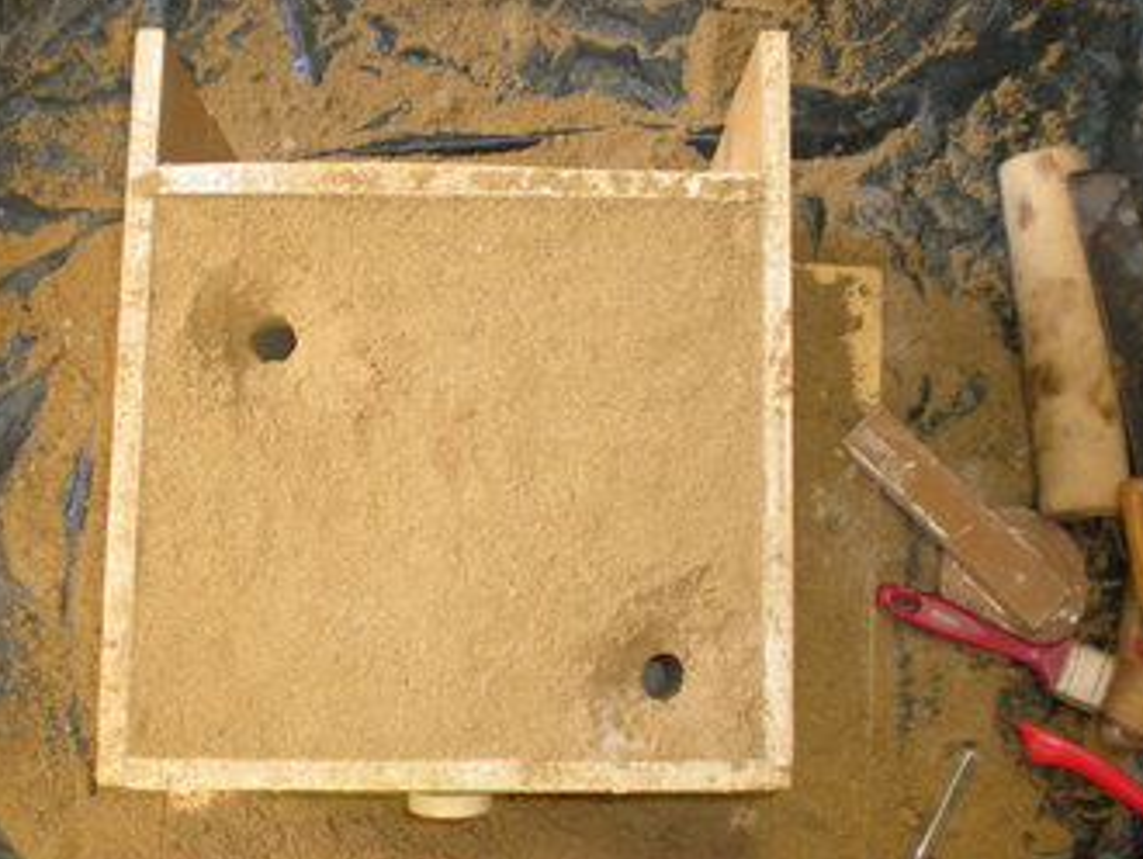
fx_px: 1520
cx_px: 506
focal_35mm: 46
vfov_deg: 31.6
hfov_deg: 41.1
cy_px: 440
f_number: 3.1
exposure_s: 1/8
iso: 306
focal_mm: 6.3
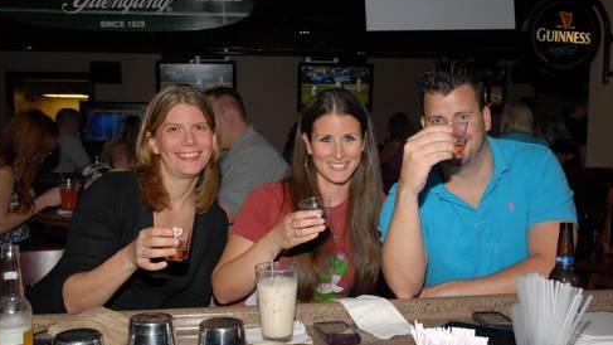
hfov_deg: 48.4
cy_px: 172
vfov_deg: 28.4
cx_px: 306
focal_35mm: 42
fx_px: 683
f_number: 6.3
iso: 500
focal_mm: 26
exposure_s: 1/100
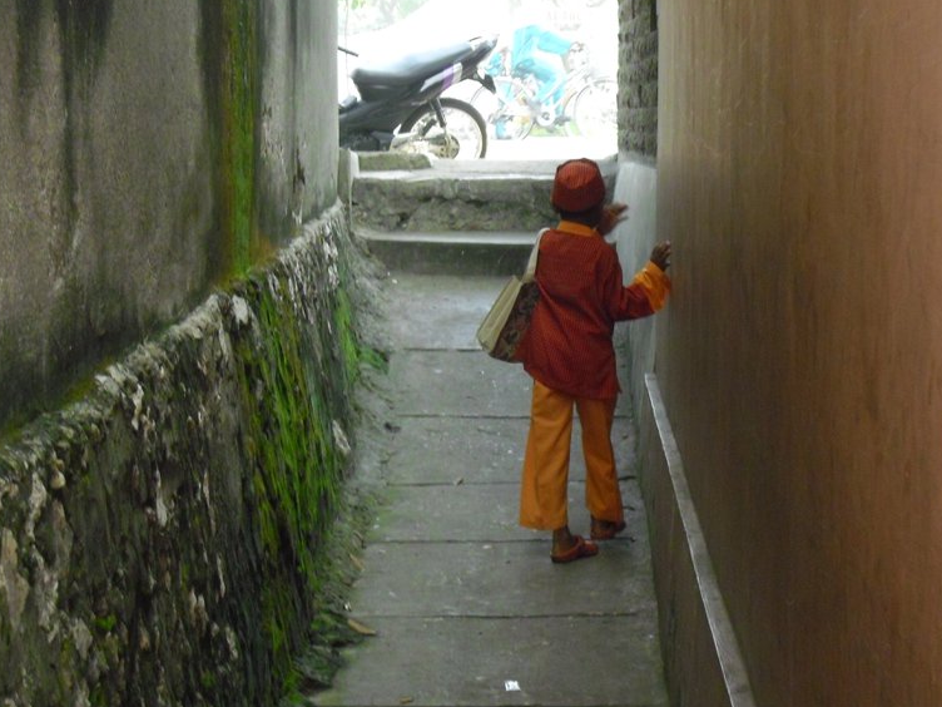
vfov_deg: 14.9
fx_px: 2694
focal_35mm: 99
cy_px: 345
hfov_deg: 19.8
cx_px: 490
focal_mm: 15.3
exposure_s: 1/125
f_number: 4.7
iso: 400
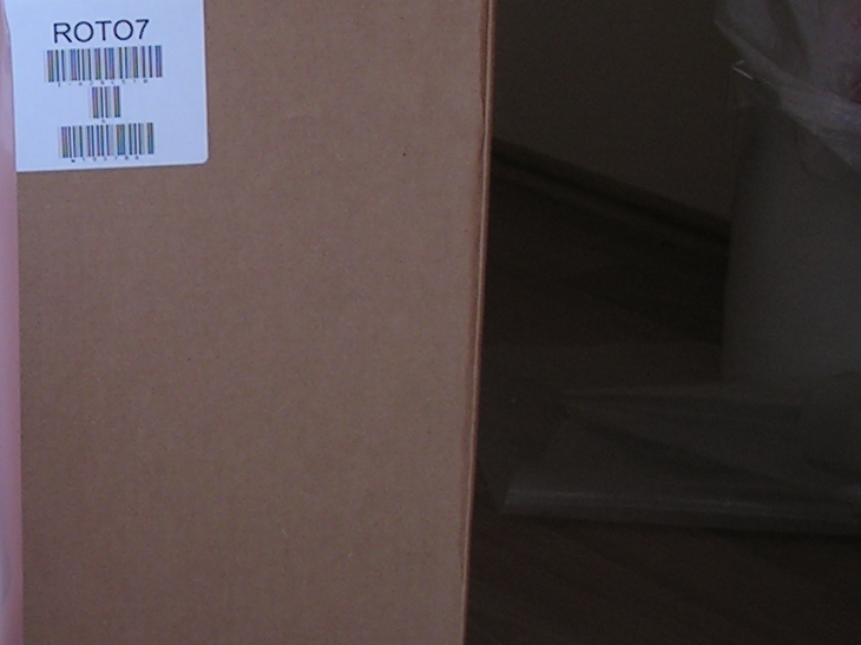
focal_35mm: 101
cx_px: -18
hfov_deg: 18.9
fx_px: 2511
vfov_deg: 14.6
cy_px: 271
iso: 64
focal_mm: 6
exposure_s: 1/80
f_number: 3.2
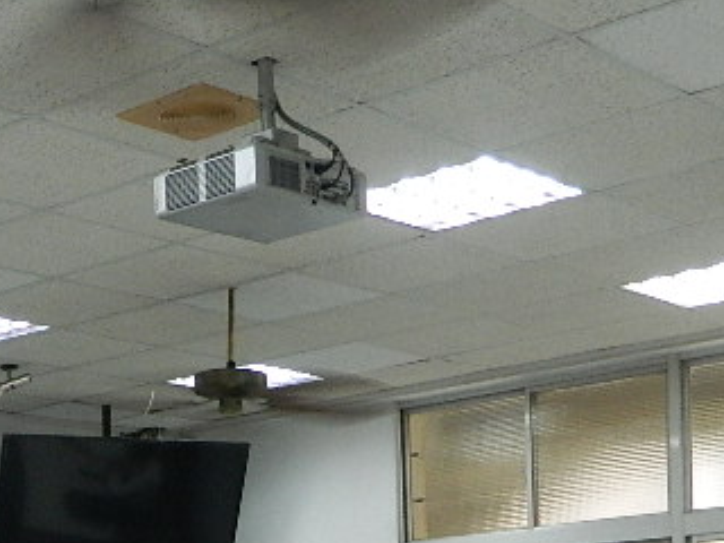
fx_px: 1673
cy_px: 758
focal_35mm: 80
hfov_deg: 24.1
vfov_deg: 17.0
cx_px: 154
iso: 200
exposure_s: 1/30
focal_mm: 4.5
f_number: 3.1
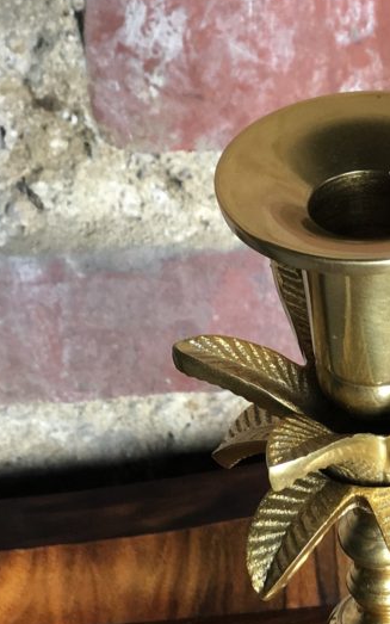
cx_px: 373
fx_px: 1836
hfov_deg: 12.0
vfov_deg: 18.9
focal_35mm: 108
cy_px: 574
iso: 125
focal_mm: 6
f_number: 2.4
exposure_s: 1/33
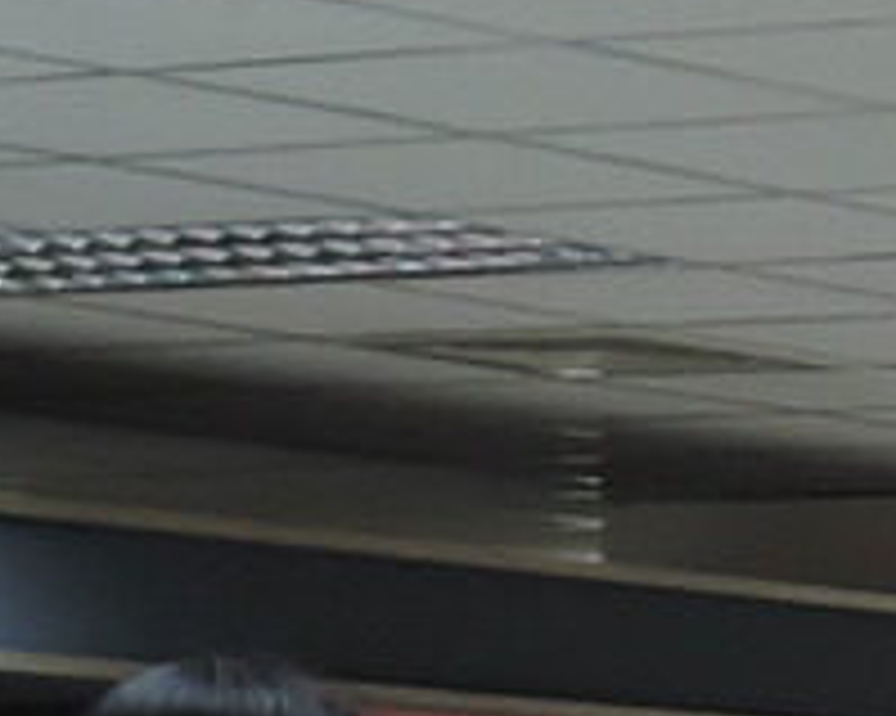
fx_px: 8323
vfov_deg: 4.8
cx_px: 2702
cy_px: 1698
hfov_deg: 5.7
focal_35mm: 314
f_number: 3.2
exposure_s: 1/30
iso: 140
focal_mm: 8.6
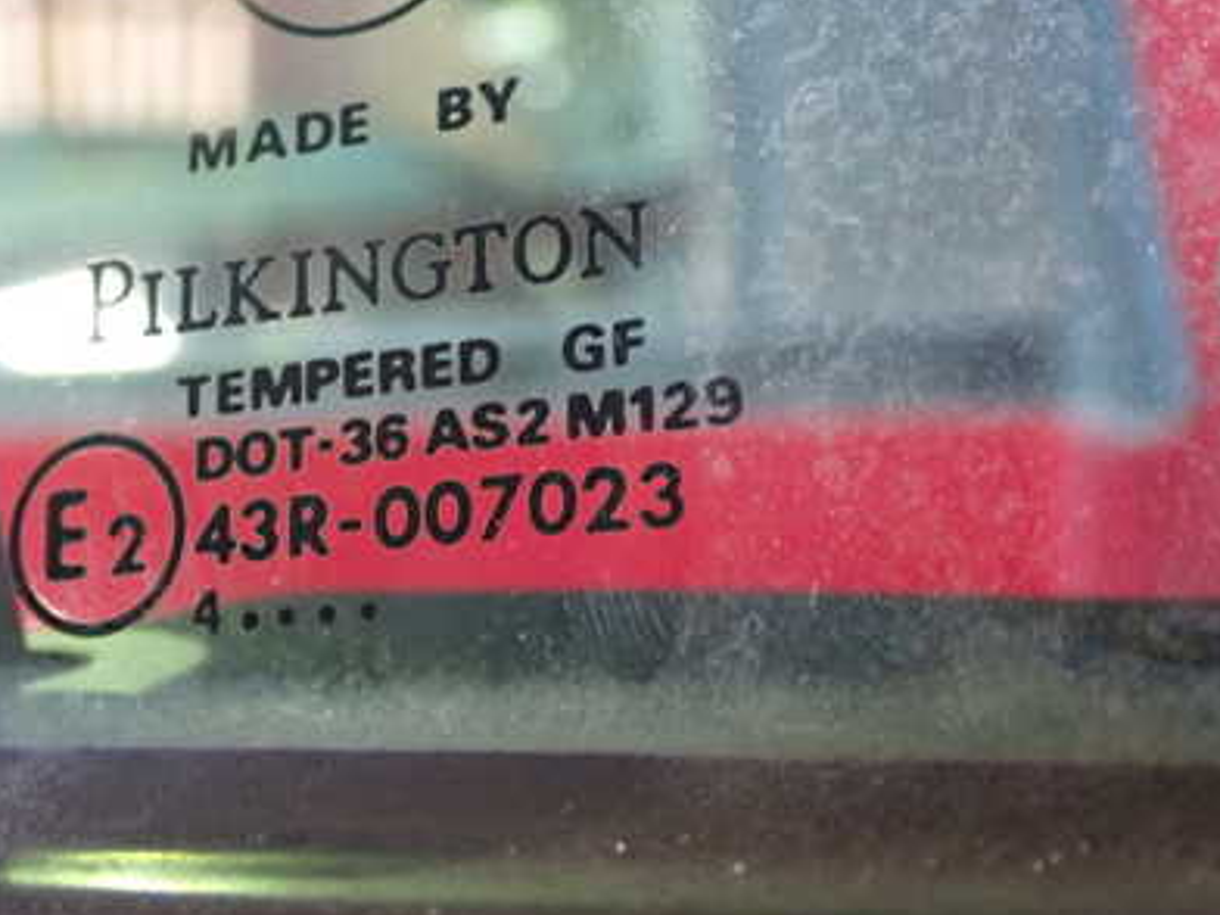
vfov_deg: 20.4
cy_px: 339
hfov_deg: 26.8
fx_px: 2538
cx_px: 373
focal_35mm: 72
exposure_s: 1/25
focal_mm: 8.4
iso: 800
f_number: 3.1
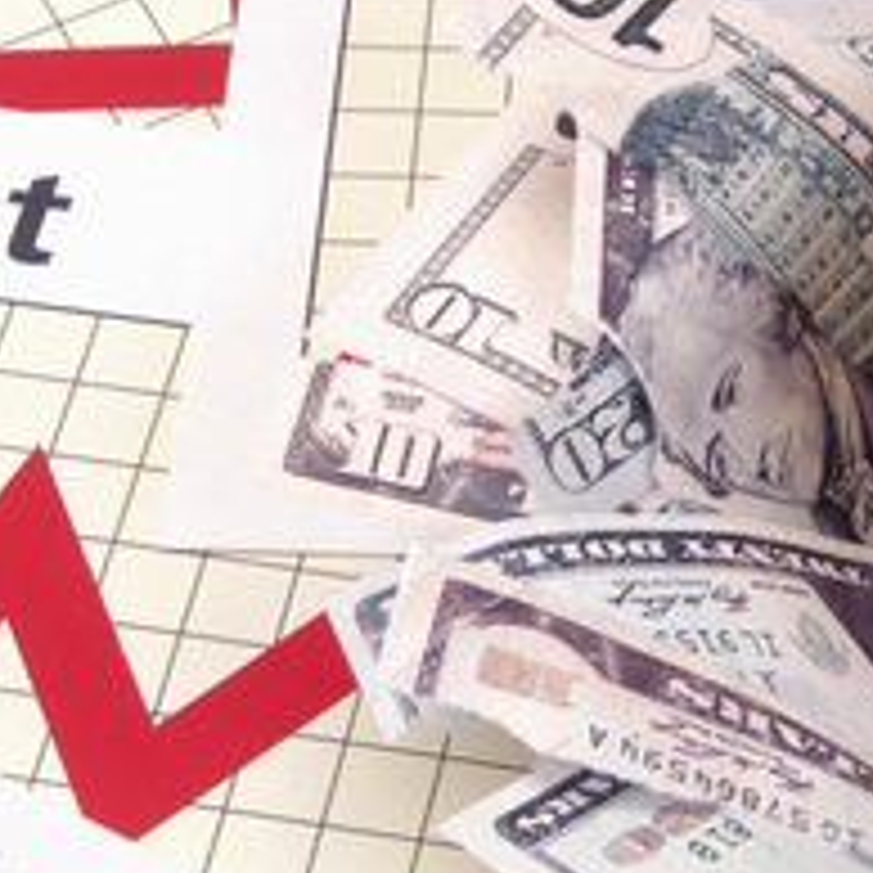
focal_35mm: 143
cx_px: 511
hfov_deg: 12.2
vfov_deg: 12.2
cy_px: 171
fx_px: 4080
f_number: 22
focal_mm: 30
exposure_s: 1/160
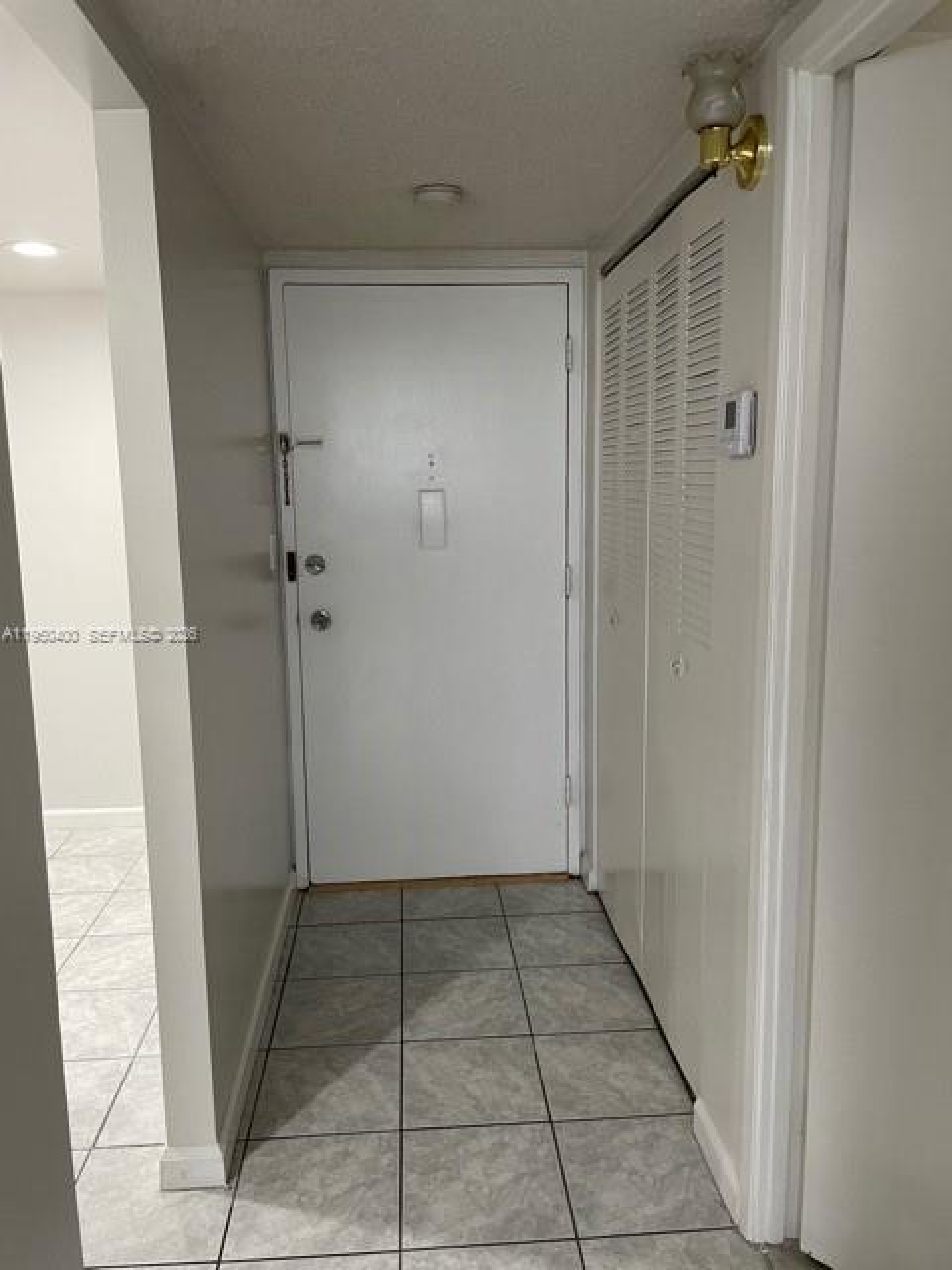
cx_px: 476
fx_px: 953
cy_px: 635
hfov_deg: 53.1
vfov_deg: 67.3
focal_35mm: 26
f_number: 1.6
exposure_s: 1/60
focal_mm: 4.2
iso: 100
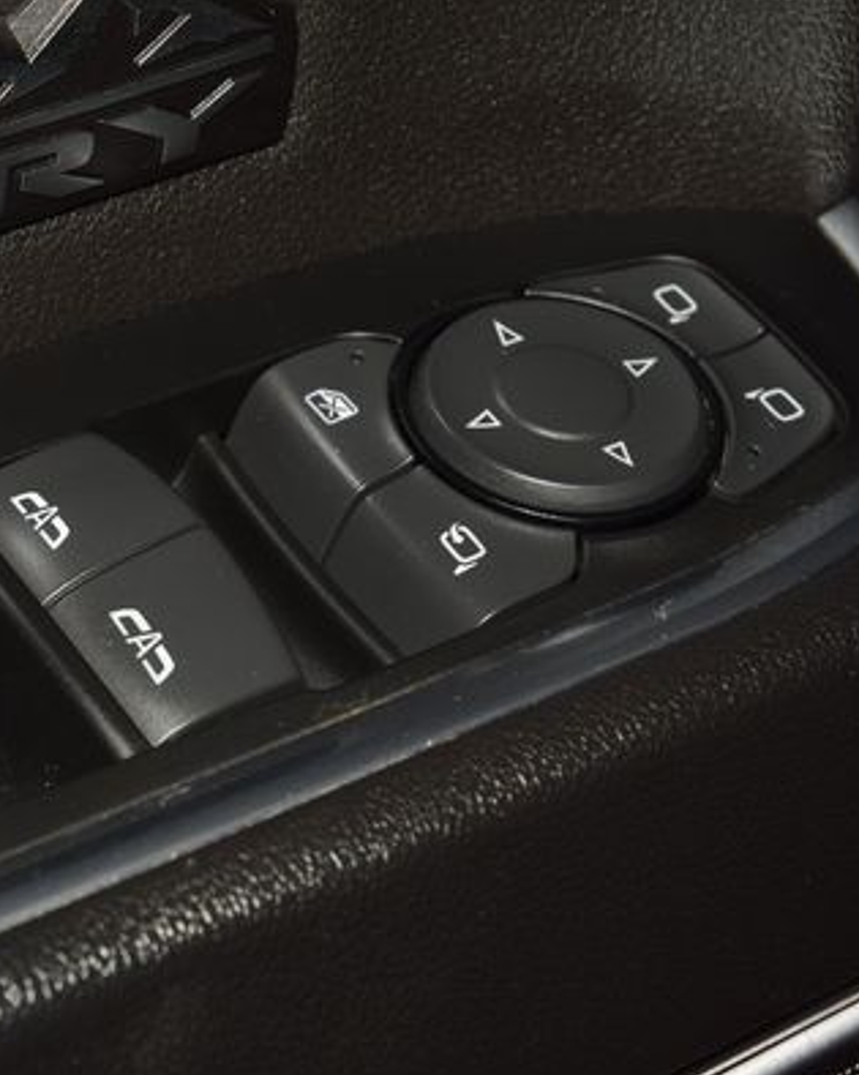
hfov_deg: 9.6
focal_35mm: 160
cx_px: 16
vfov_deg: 12.1
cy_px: 533
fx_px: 5087
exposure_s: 1/125
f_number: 8
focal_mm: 70
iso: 100
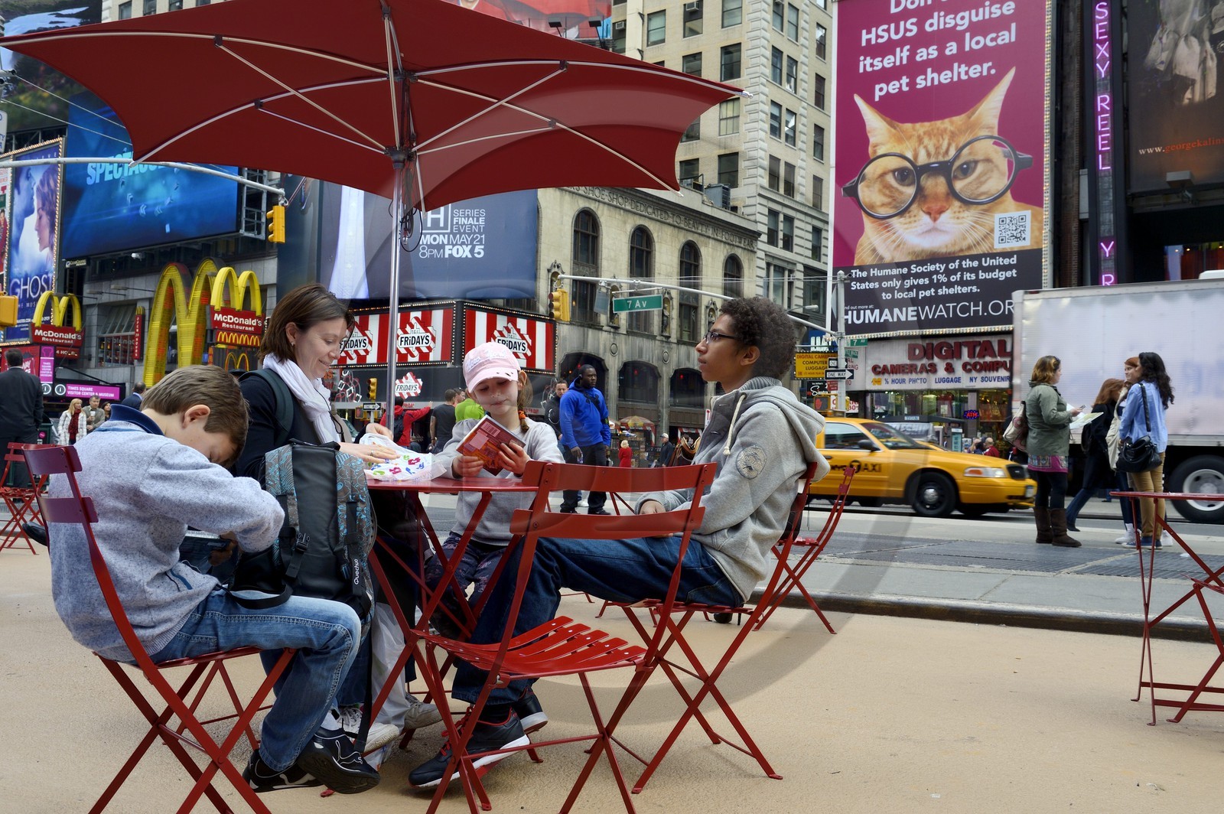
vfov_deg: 41.0
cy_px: 407
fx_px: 1087
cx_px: 612
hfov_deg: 58.8
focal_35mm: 32
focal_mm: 32
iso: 400
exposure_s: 1/160
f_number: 10
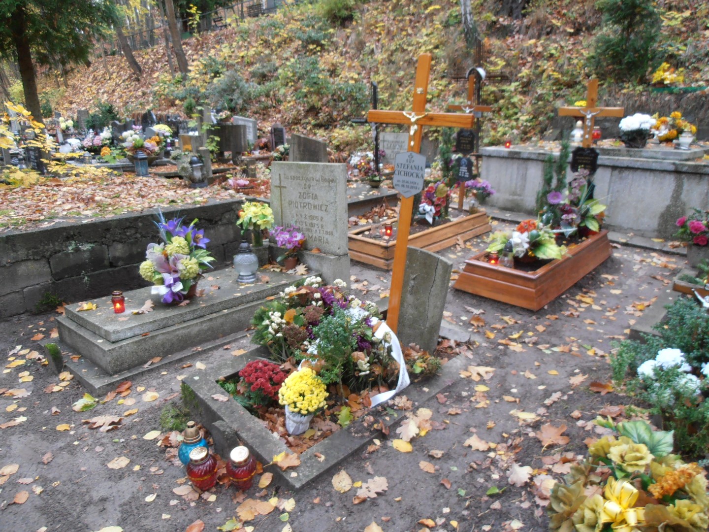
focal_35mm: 24
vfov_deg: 56.8
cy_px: 266
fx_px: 492
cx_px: 354
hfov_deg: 71.6
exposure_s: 1/13
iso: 125
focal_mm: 4.2
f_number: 3
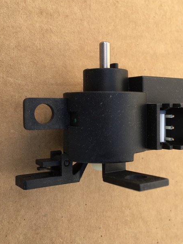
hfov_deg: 35.1
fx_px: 289
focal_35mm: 41
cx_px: 106
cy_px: 119
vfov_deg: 45.7
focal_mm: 4.15
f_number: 2.2
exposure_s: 1/314
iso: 32
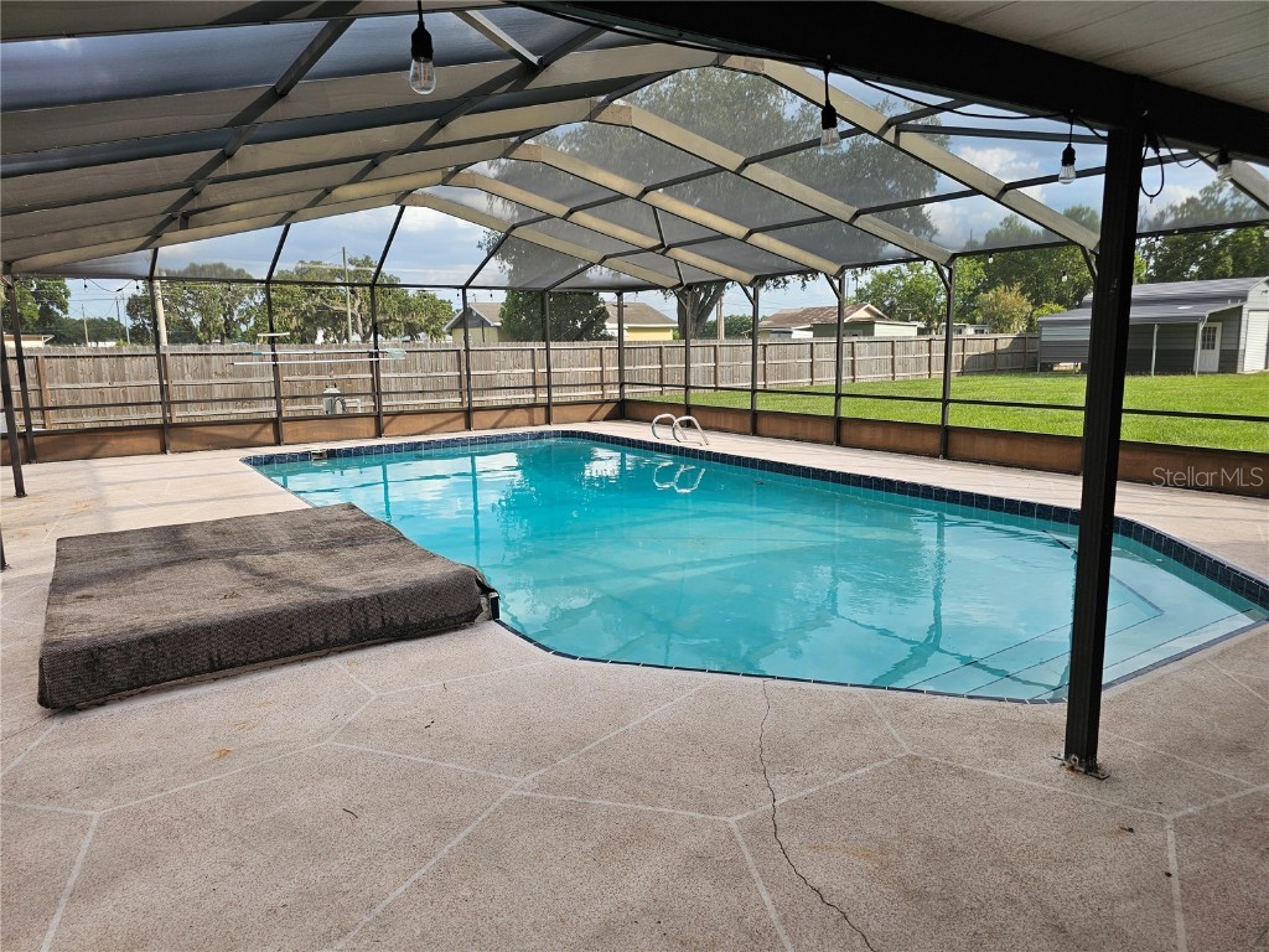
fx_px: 843
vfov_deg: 58.9
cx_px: 634
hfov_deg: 73.9
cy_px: 476
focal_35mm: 23
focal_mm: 6.3
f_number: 1.7
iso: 10
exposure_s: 1/212
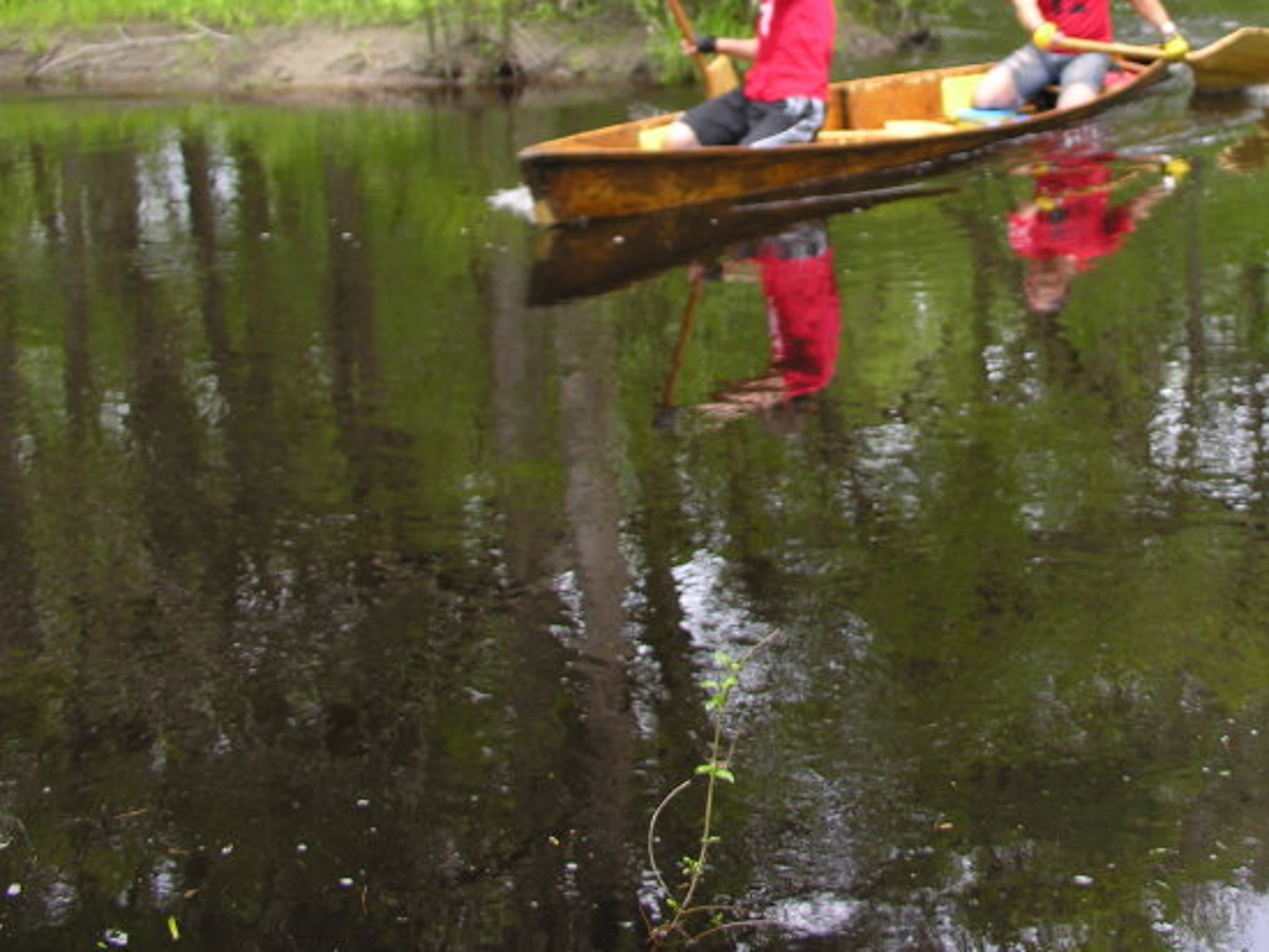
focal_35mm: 56
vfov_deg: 25.8
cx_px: 904
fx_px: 2054
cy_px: 242
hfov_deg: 33.8
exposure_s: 1/125
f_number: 2.8
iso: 50
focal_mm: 8.9
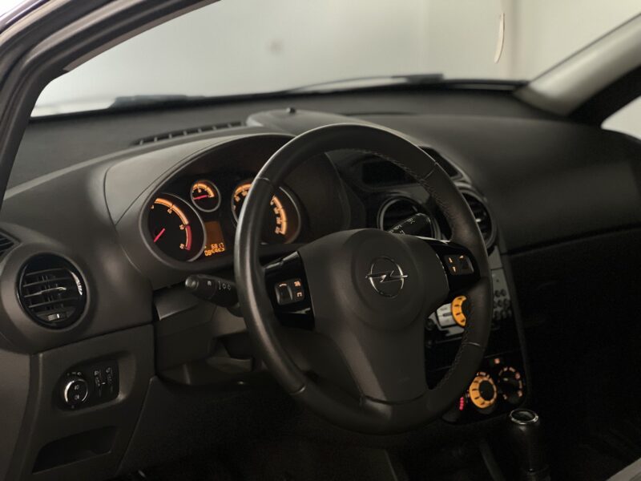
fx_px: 1426
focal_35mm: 77
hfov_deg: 25.3
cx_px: 320
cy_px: 240
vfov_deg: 19.1
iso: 400
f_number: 2.8
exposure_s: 1/24
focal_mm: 9
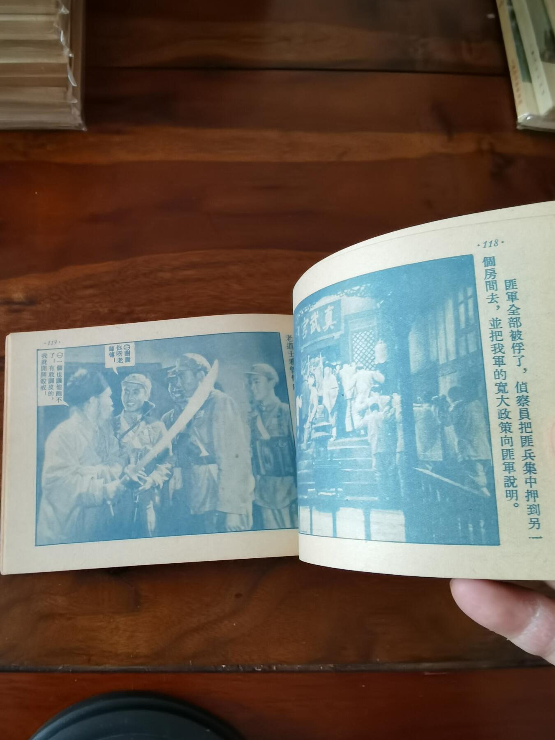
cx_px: 278
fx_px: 577
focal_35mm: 27
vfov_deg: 65.3
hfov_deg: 51.4
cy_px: 370
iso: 400
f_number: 2.2
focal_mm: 2.26
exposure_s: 1/25
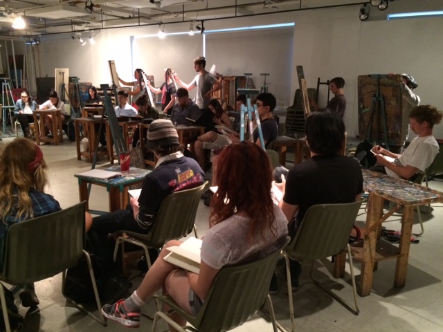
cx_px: 222
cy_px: 166
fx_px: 371
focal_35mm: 29
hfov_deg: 61.7
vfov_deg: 48.2
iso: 320
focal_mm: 4.15
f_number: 2.2
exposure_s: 1/17
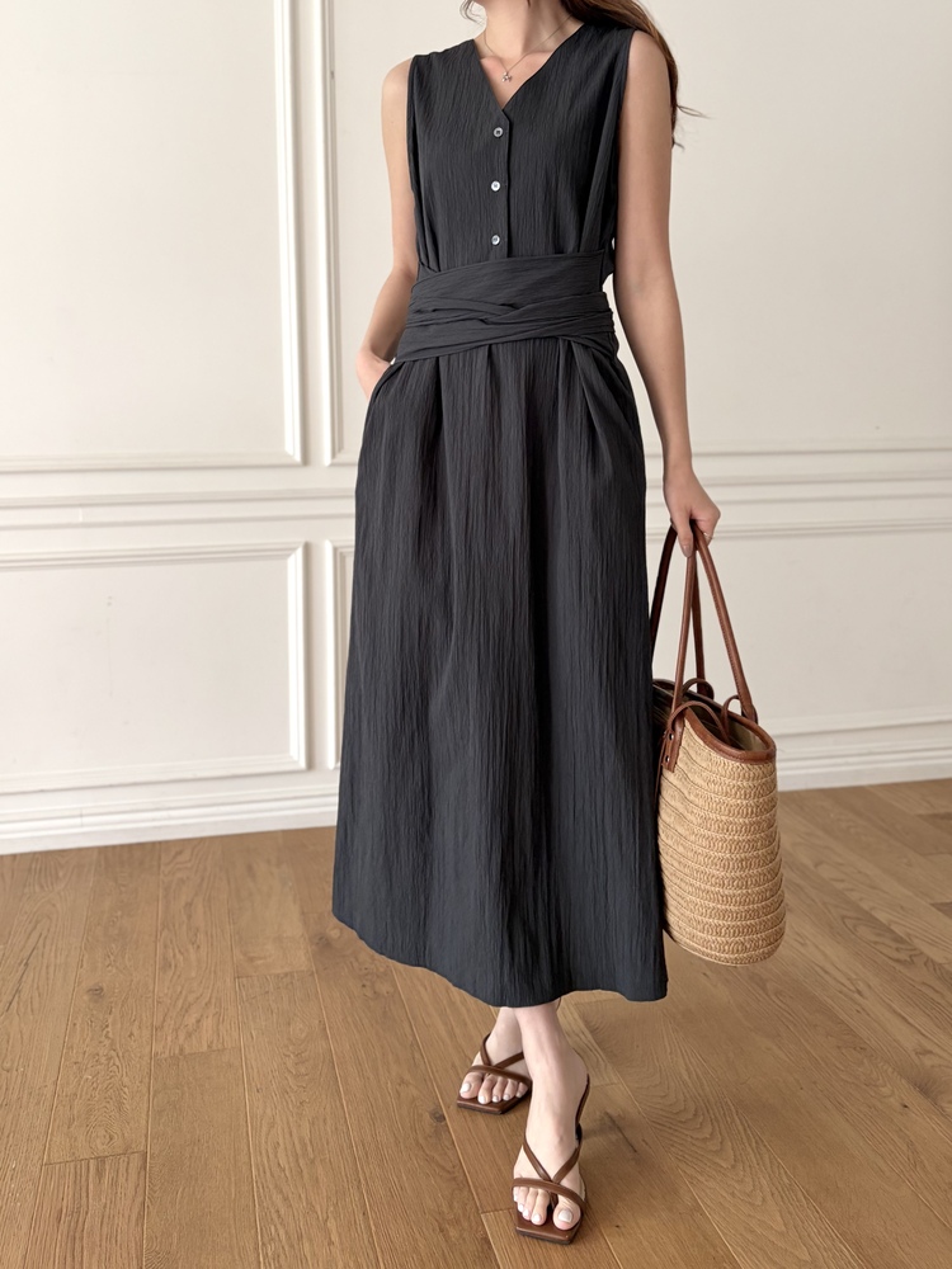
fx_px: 953
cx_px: 476
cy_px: 634
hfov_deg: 53.1
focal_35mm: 26
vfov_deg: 67.3
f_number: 1.6
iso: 125
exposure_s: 1/87
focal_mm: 5.96
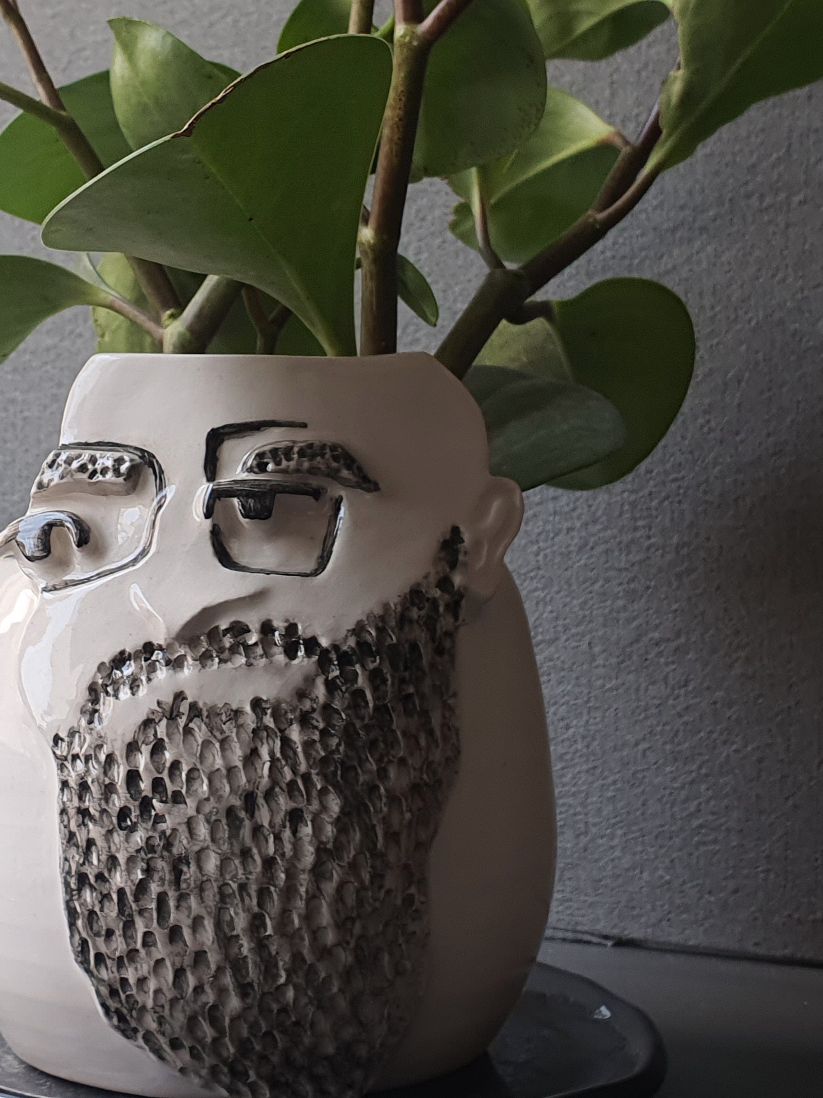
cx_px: 312
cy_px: 541
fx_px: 1934
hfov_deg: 24.0
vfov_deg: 31.7
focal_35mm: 61
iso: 64
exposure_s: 1/100
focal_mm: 4.3
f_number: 2.4
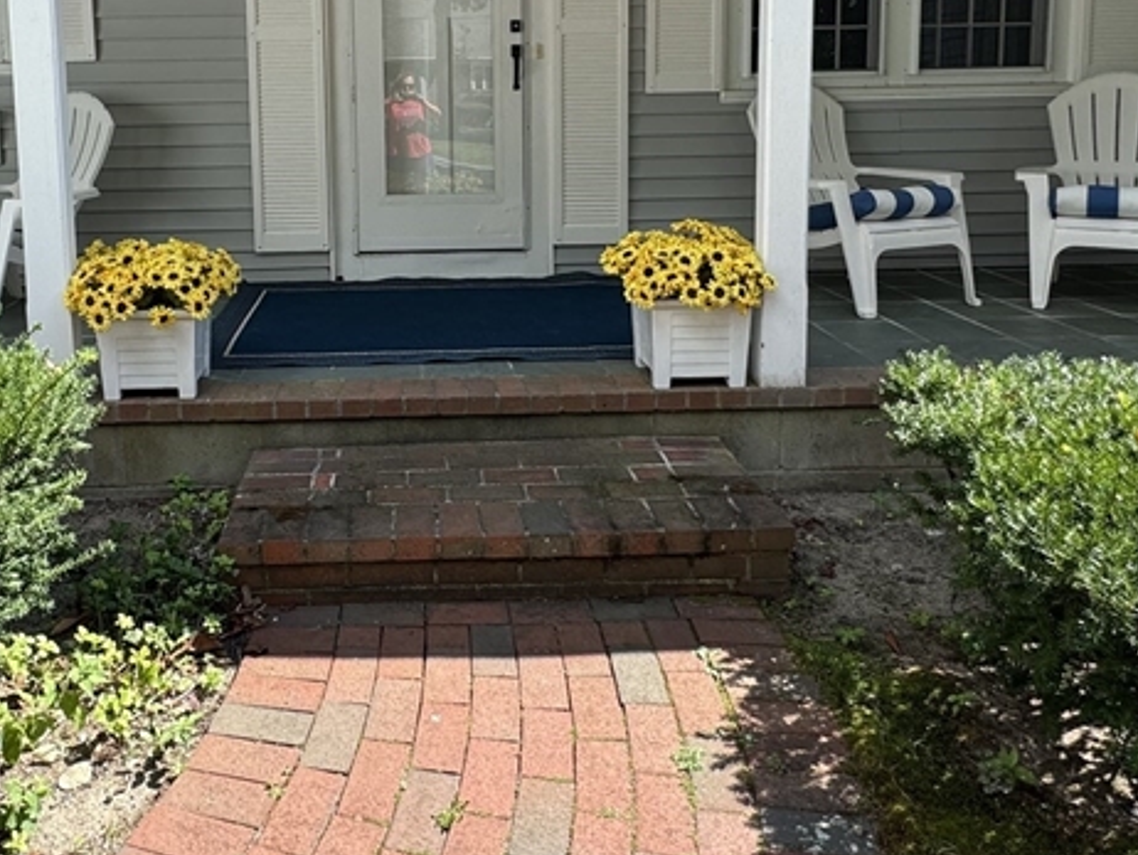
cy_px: 202
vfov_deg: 43.8
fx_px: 1020
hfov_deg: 57.4
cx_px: 404
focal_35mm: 31
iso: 40
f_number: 2.2
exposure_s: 1/351
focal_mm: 2.22
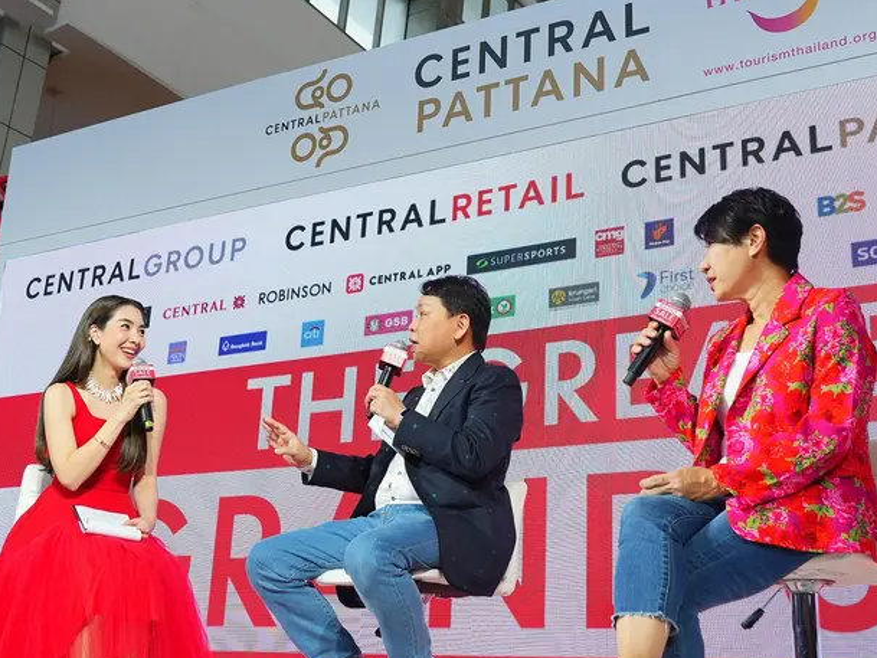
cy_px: 302
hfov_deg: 39.6
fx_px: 1216
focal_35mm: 48
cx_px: 436
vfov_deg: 30.3
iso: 400
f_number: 4
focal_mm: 26
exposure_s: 1/100
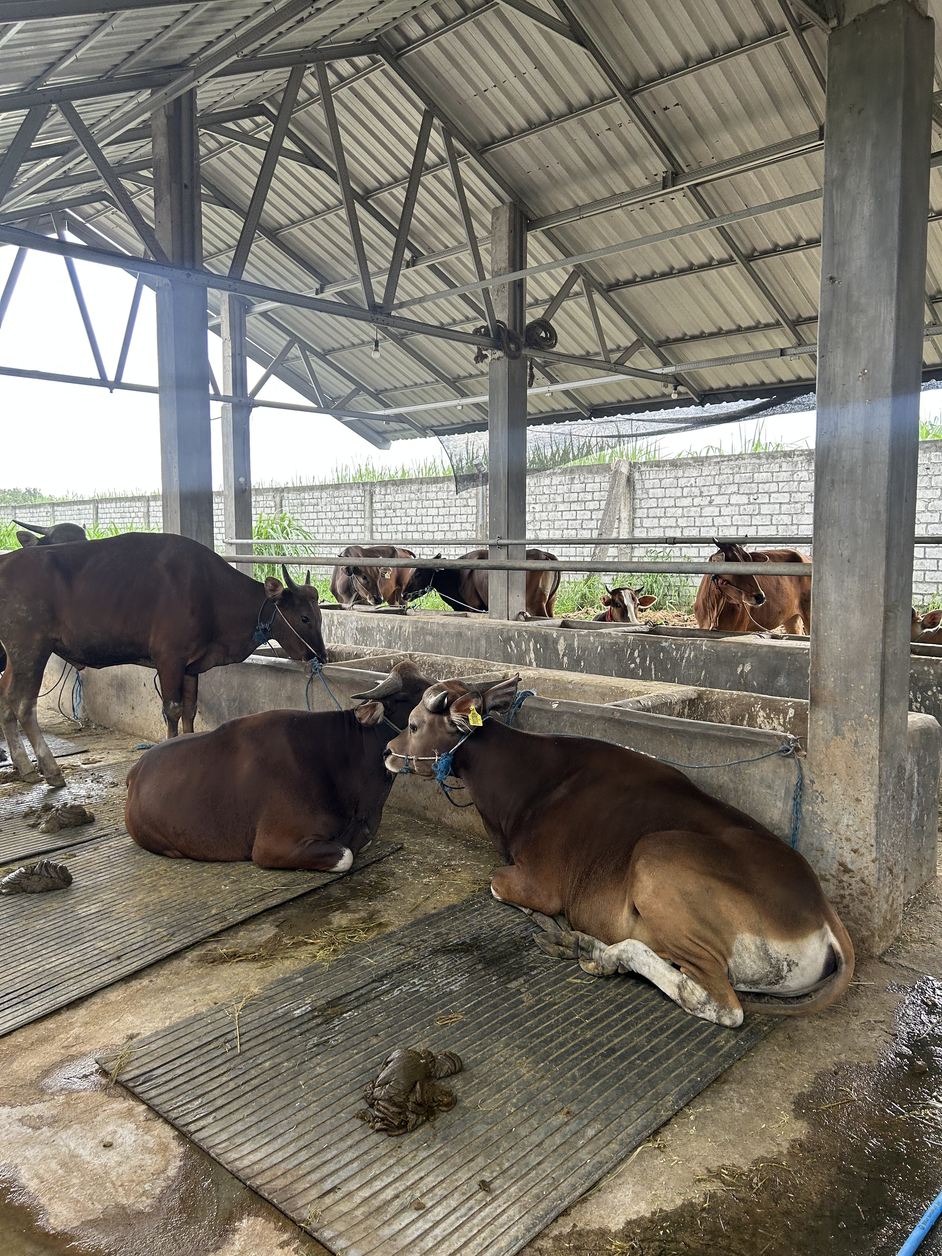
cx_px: 471
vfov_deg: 67.3
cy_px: 628
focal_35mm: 26
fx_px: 943
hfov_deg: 53.1
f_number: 1.5
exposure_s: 1/137
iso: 50
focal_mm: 5.7
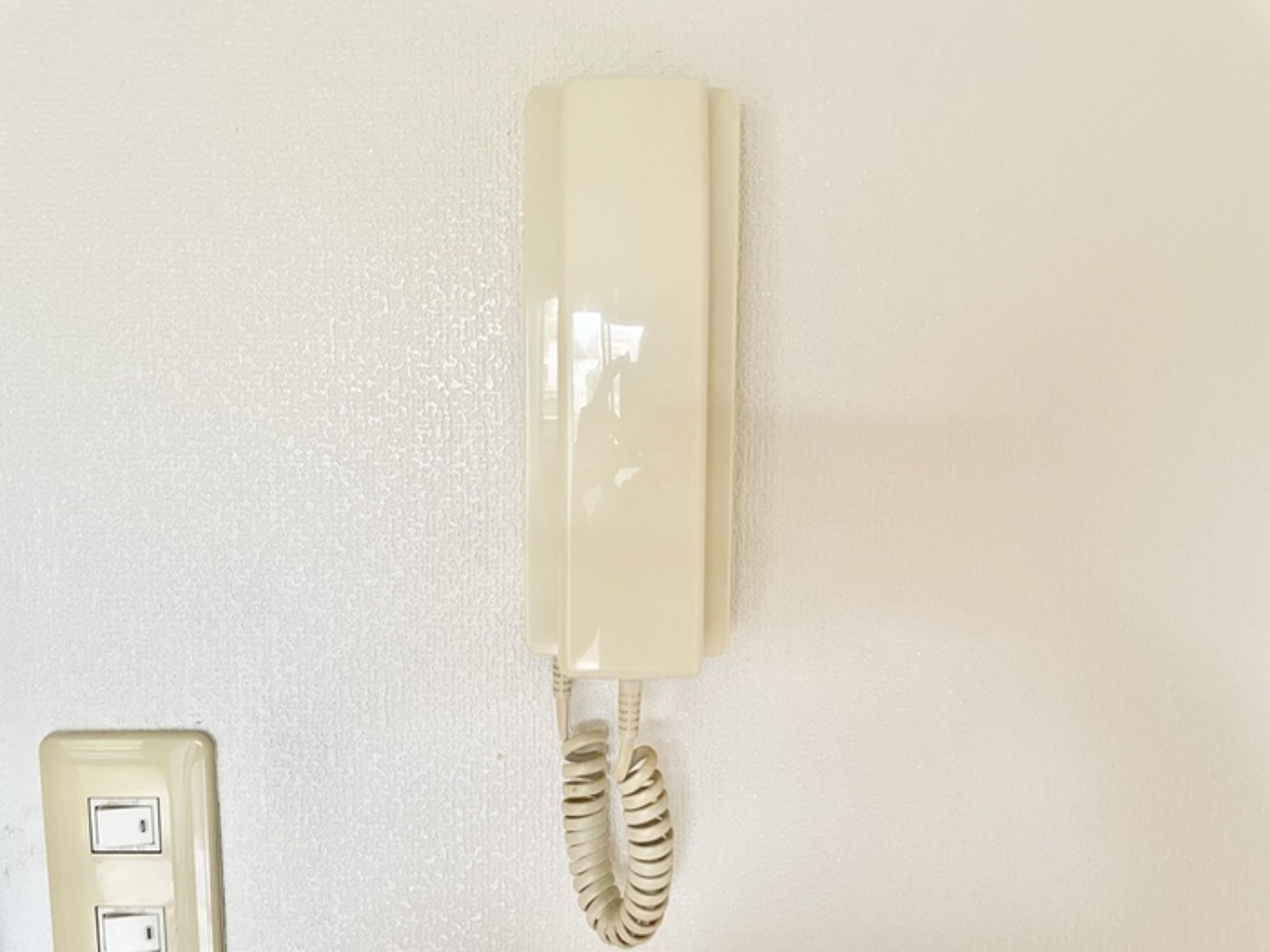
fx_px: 954
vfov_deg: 53.1
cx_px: 635
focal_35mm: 26
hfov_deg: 67.3
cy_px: 476
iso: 250
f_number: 1.6
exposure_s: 1/60
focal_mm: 4.2
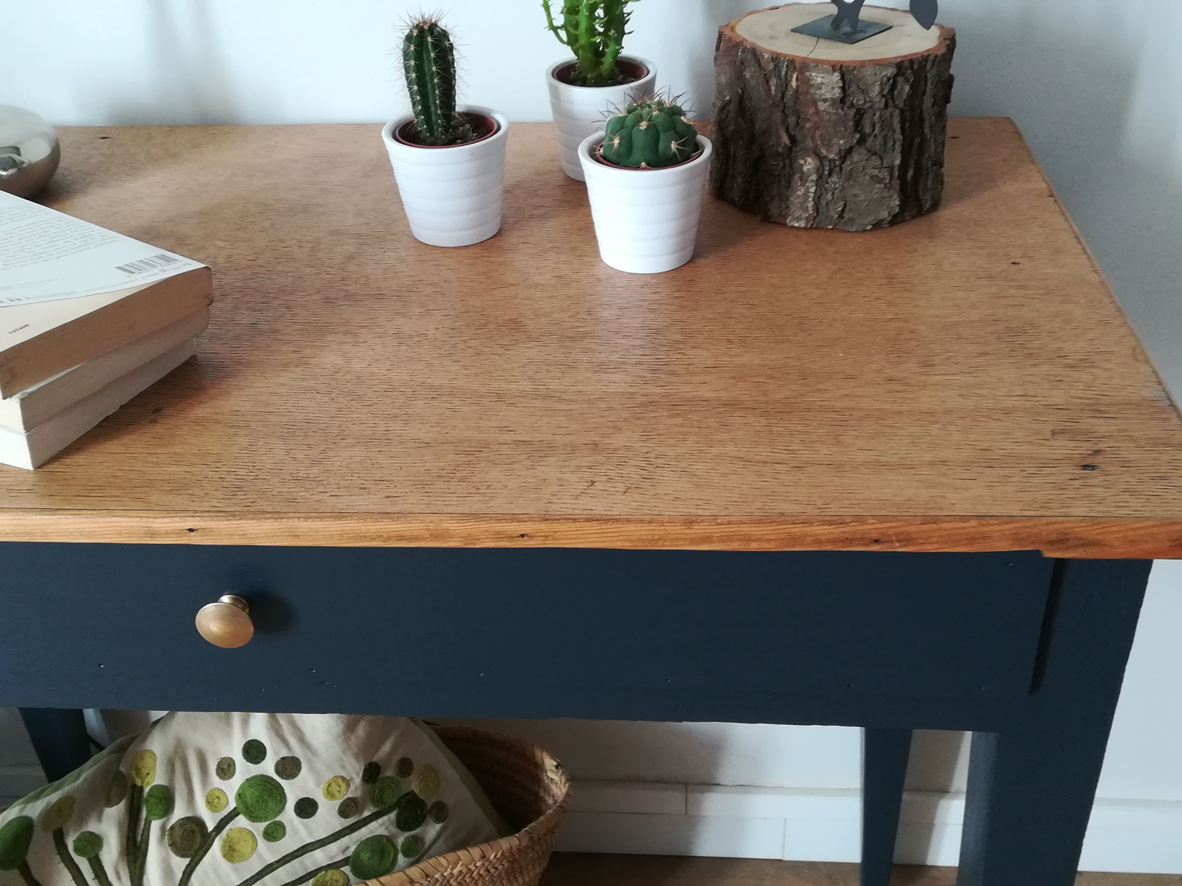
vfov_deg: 38.7
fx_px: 1263
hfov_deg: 50.1
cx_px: 591
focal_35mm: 37
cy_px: 443
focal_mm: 3.83
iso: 200
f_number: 2.2
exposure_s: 1/30
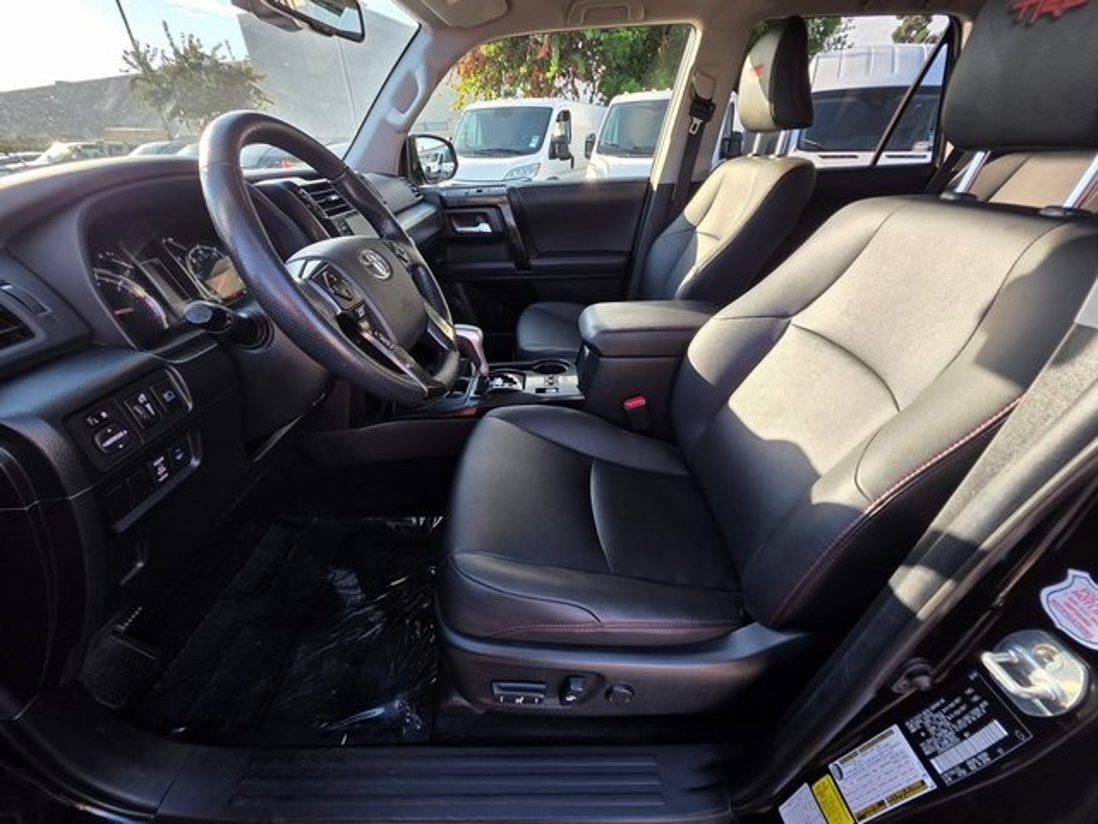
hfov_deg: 106.2
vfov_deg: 89.9
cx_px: 549
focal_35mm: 13
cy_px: 412
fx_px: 412
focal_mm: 2.2
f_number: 1.9
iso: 32
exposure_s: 1/120
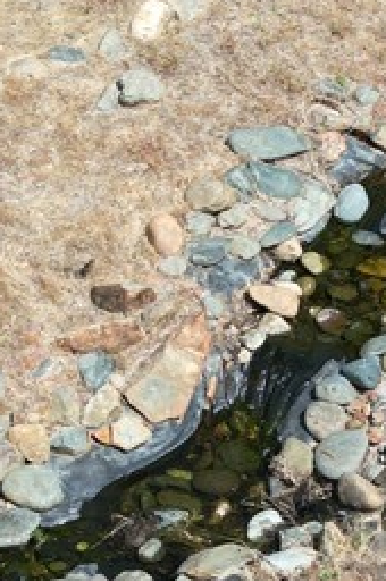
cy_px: 231
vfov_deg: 20.4
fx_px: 1613
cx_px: 304
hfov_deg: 13.6
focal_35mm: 100
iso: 100
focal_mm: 6.72
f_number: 1.7
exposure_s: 1/2500
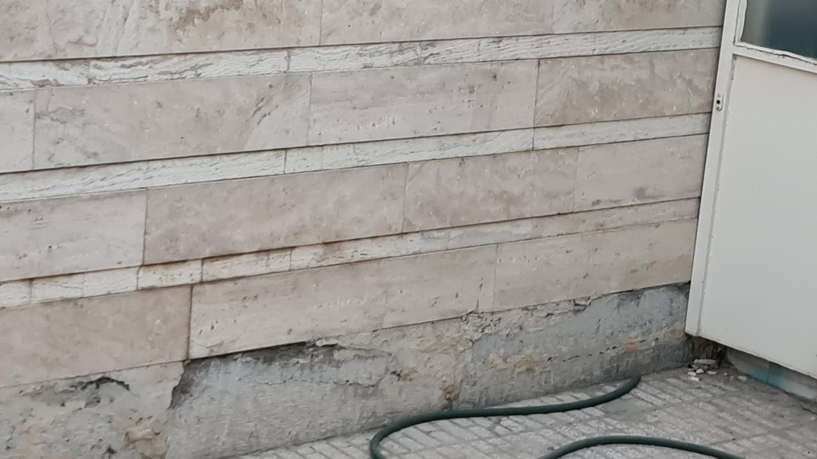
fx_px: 2166
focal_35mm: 100
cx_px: 454
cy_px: 25
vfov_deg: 12.0
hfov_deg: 21.4
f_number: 1.8
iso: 320
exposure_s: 1/50
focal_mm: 5.4
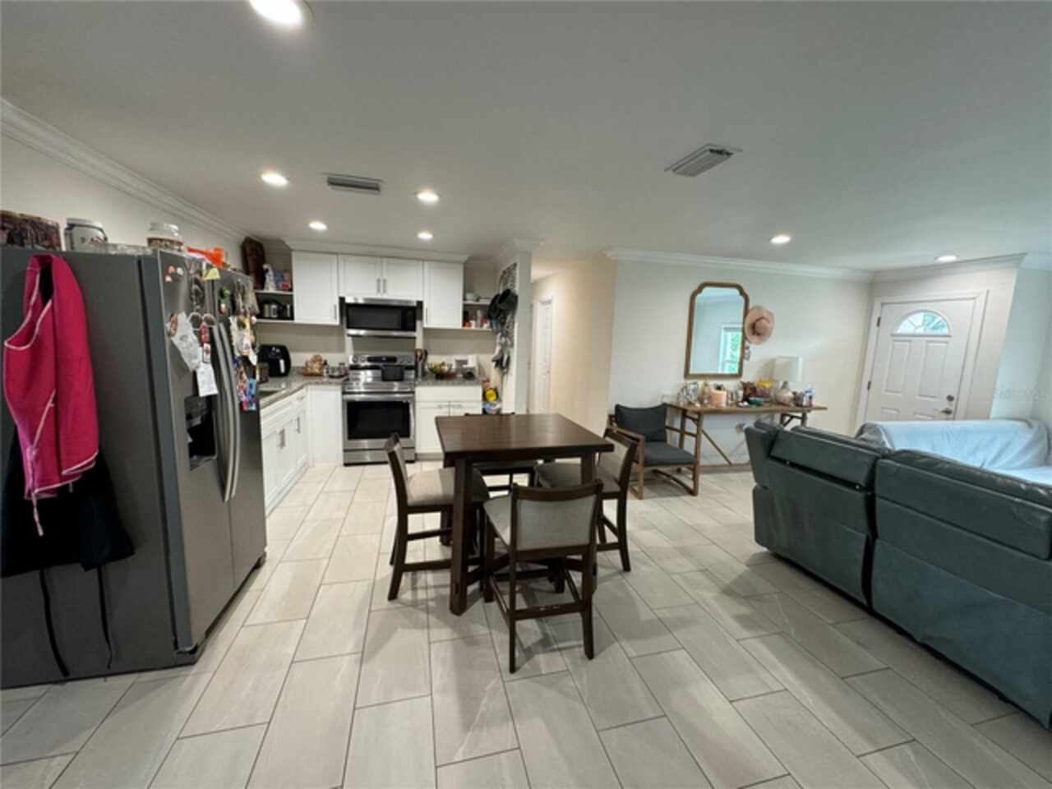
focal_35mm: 14
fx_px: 425
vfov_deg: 85.7
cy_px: 394
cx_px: 526
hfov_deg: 102.1
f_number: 2.2
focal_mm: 2.22
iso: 200
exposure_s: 1/62
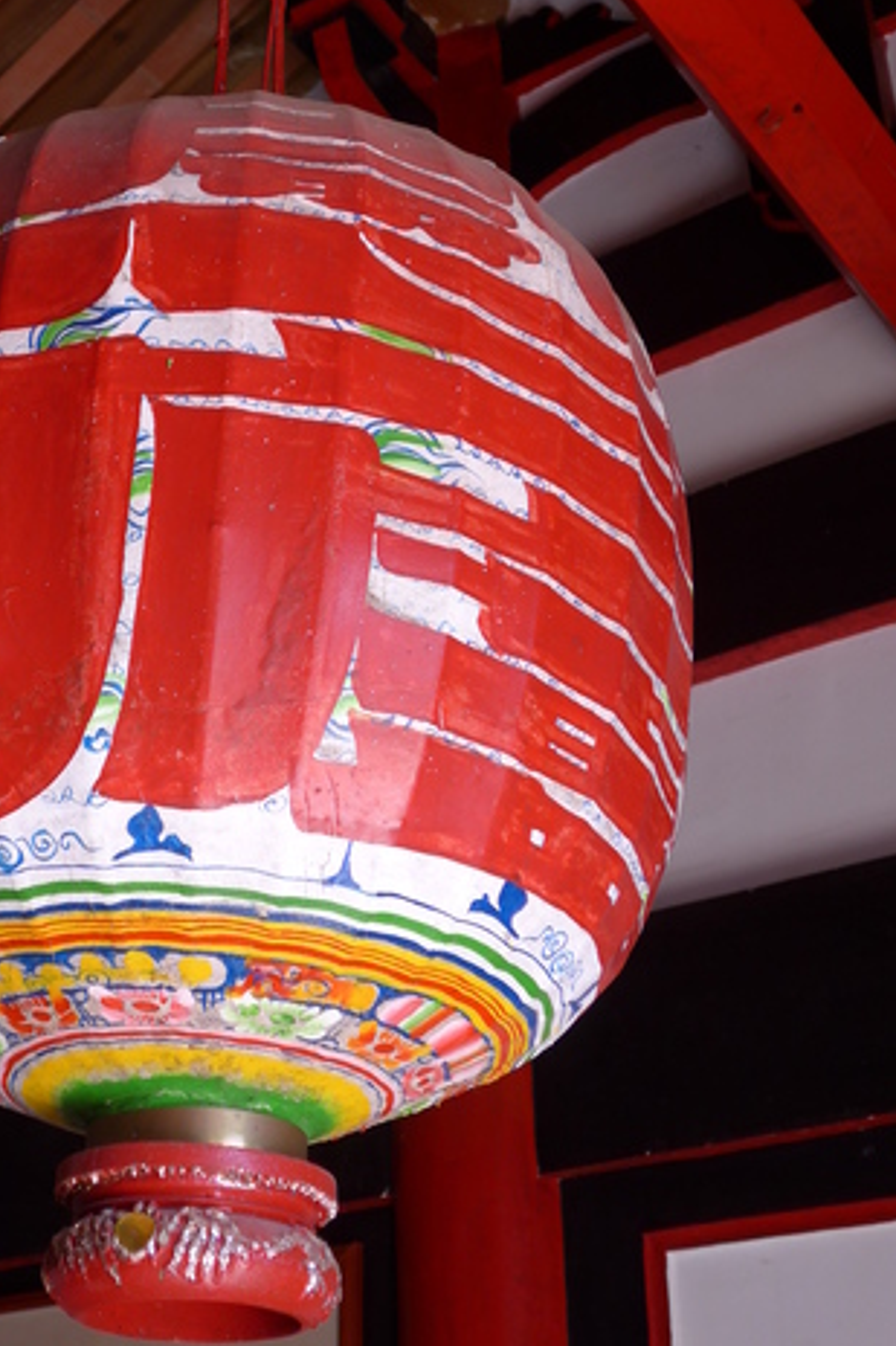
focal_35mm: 56
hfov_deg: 23.9
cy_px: 557
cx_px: 212
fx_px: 2092
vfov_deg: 35.6
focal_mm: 8
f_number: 2.5
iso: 80
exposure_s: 1/80
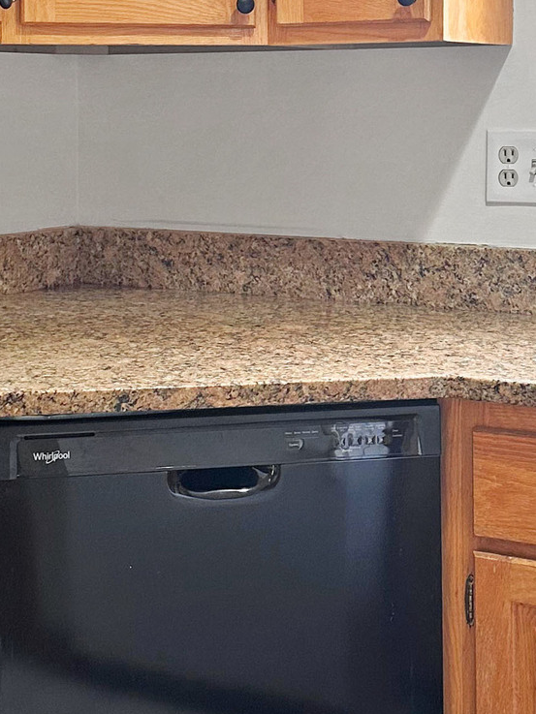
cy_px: 385
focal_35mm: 75
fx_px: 1548
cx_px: 191
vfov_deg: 26.0
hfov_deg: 19.6
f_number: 1.8
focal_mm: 6.86
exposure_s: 1/60
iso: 200
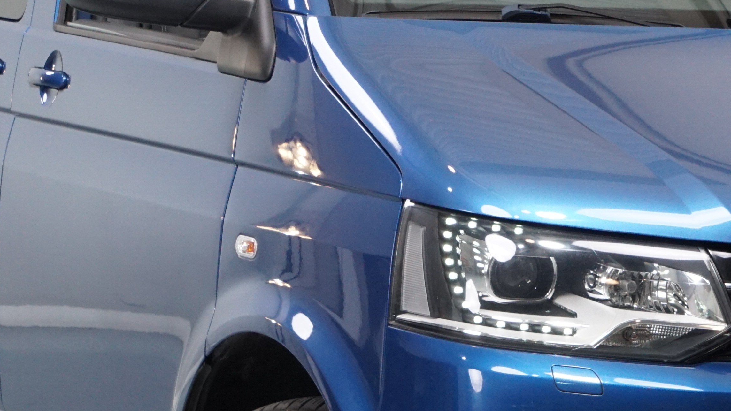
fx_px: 3993
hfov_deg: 10.4
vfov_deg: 5.9
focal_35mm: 206
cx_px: 572
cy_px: 232
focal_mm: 50
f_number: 8
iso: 800
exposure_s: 1/80
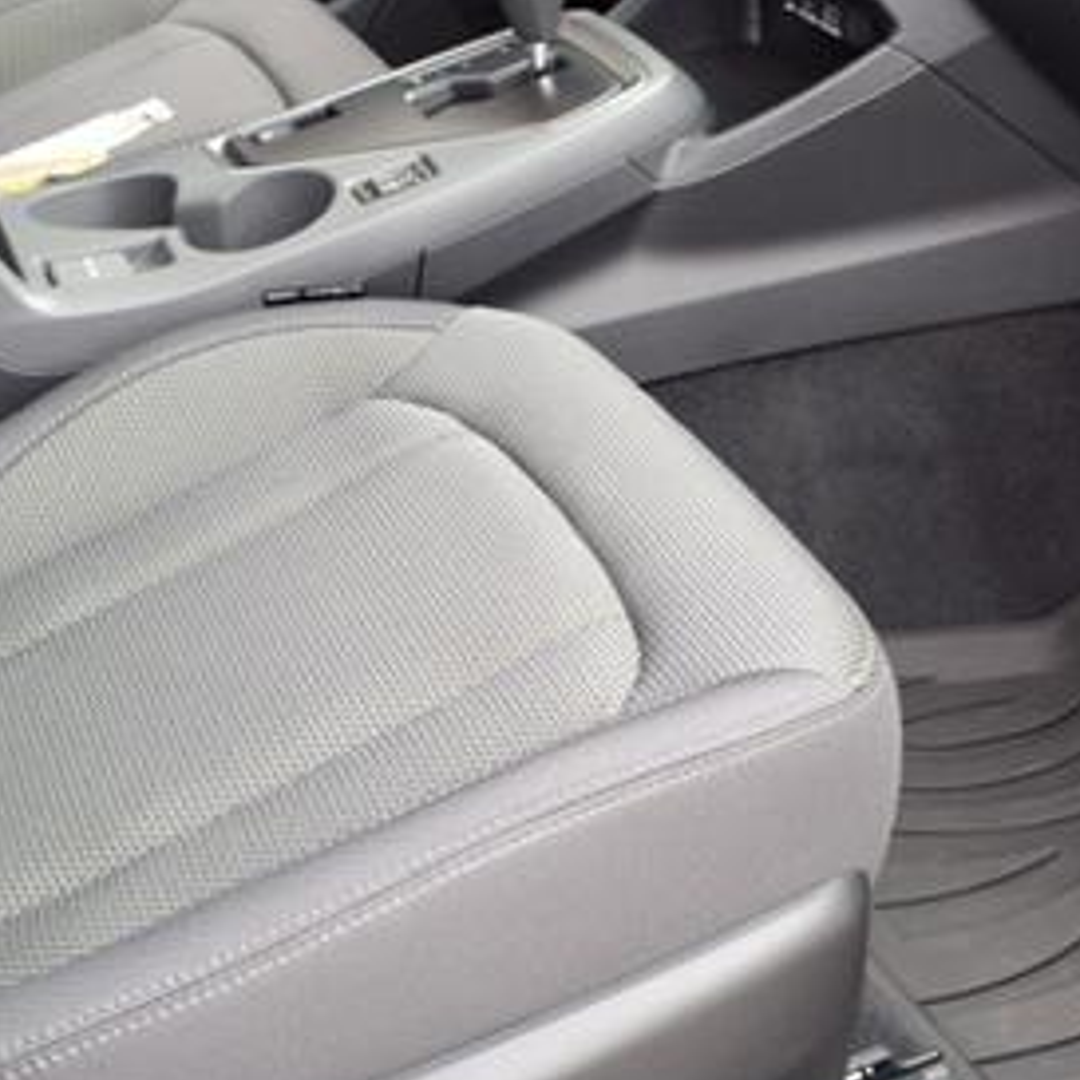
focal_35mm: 56
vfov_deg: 30.4
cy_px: 372
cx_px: 684
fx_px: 1977
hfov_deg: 30.4
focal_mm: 3.58
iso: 50
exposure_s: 1/120
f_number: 1.9
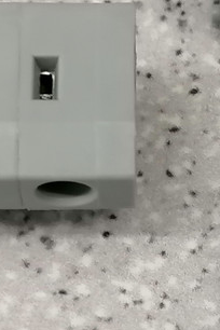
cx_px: 226
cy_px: 163
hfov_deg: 7.8
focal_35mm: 174
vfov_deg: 11.8
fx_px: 1595
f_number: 1.8
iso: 200
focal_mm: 4.75
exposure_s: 1/33.3
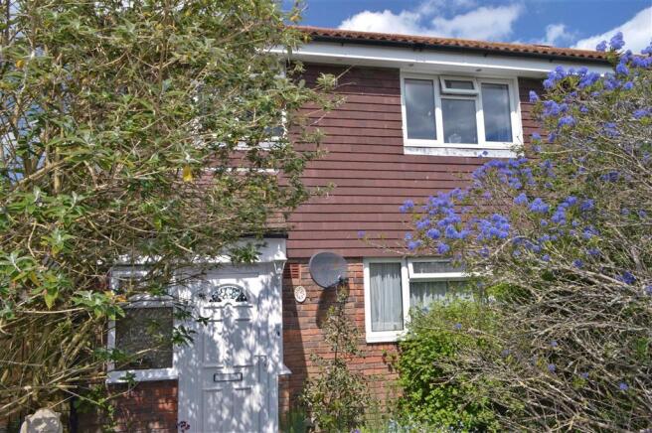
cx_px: 326
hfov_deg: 67.4
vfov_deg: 47.8
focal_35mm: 27
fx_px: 489
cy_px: 216
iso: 1600
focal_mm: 18
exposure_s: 1/200
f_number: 18
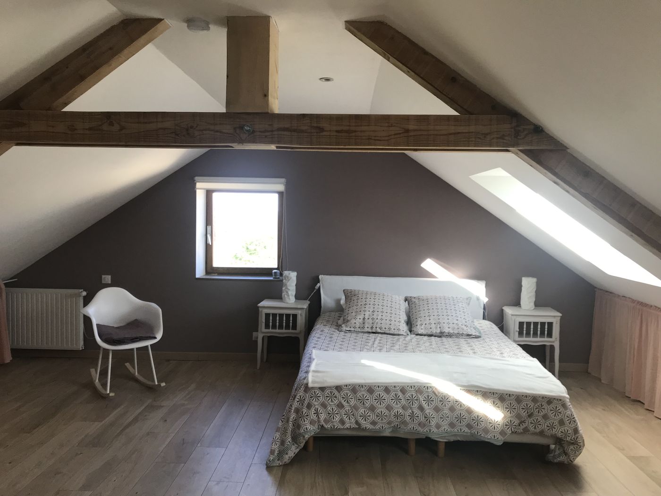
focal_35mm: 28
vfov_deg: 49.7
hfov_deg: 63.4
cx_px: 330
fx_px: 535
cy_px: 248
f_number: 1.8
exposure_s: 1/100
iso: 40
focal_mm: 3.99
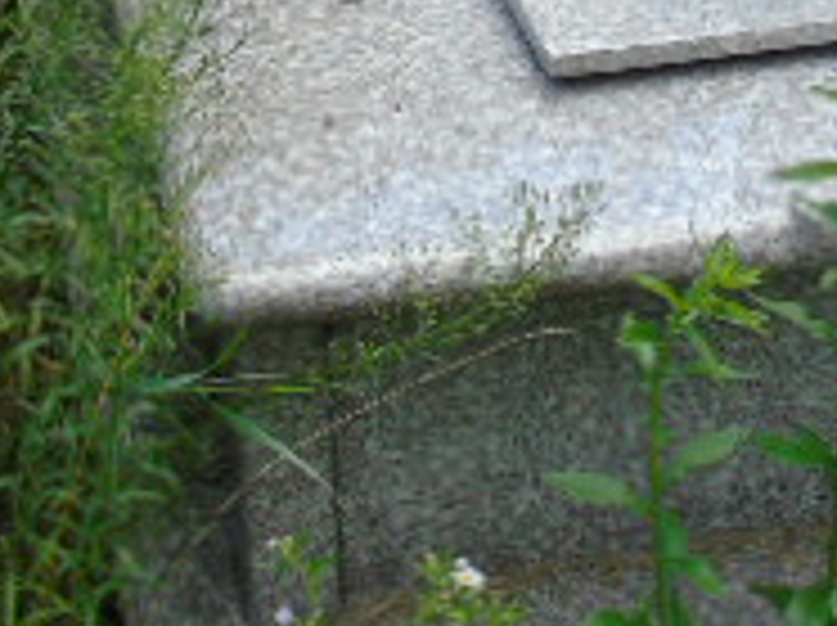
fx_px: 2415
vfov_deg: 14.2
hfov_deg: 19.6
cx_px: 544
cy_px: -158
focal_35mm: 100
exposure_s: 1/125
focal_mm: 5.2
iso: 80
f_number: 3.6
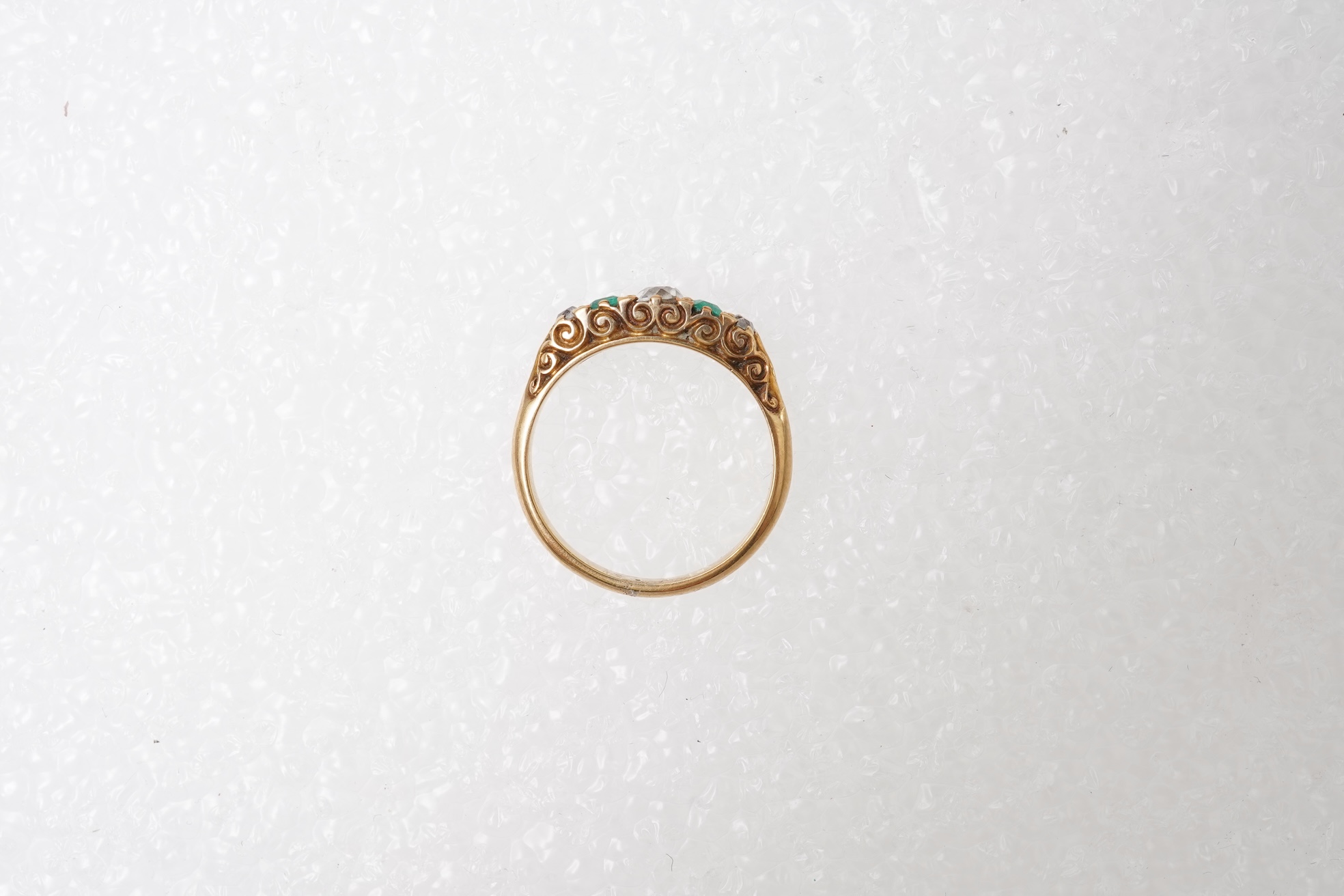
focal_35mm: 45
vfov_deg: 29.9
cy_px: 448
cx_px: 672
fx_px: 1680
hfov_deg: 43.6
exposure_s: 1/125
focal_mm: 30
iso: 320
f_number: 20
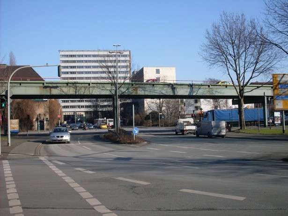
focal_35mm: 38
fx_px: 316
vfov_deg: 37.7
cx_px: 144
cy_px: 108
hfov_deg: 49.0
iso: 80
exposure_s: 1/125
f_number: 8.4
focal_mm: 6.3
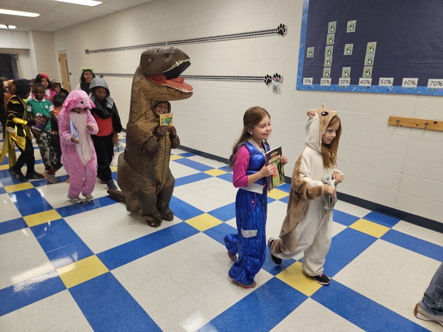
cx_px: 222
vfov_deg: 58.9
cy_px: 166
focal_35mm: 23
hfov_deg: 73.9
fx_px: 294
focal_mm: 5.4
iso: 200
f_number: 1.8
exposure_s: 1/120
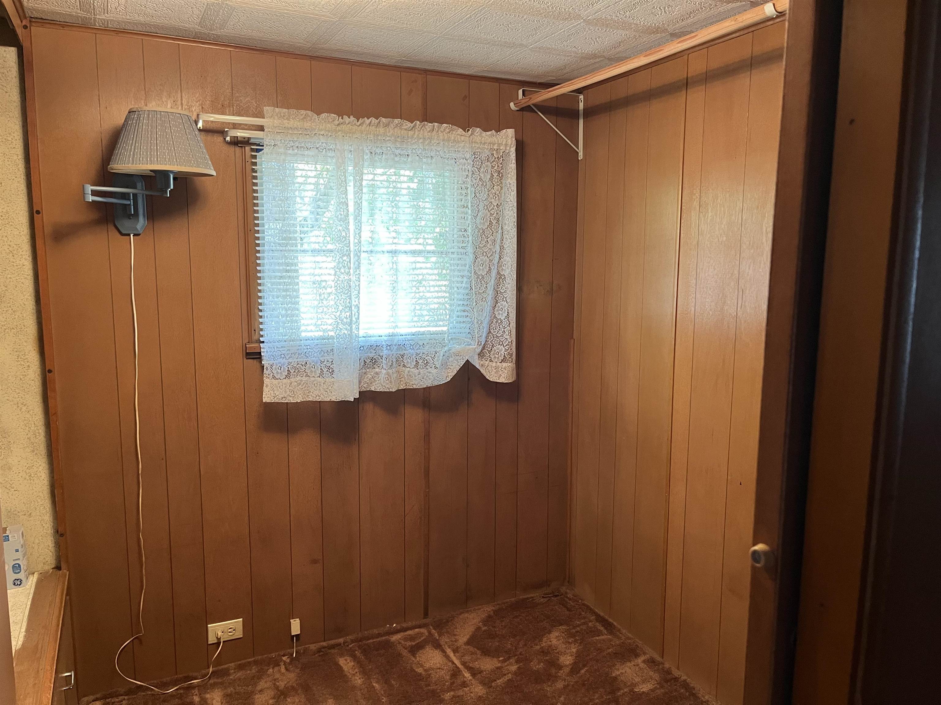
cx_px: 470
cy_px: 352
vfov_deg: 53.1
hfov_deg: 67.3
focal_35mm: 26
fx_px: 707
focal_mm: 5.1
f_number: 1.6
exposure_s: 1/60
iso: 250
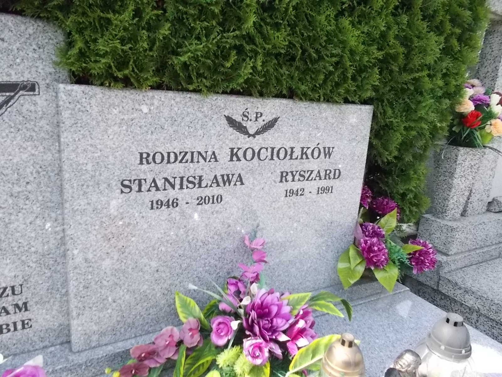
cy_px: 188
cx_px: 251
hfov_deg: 67.3
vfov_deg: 53.1
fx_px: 377
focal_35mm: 26
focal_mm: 4.6
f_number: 8
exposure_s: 1/200
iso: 400
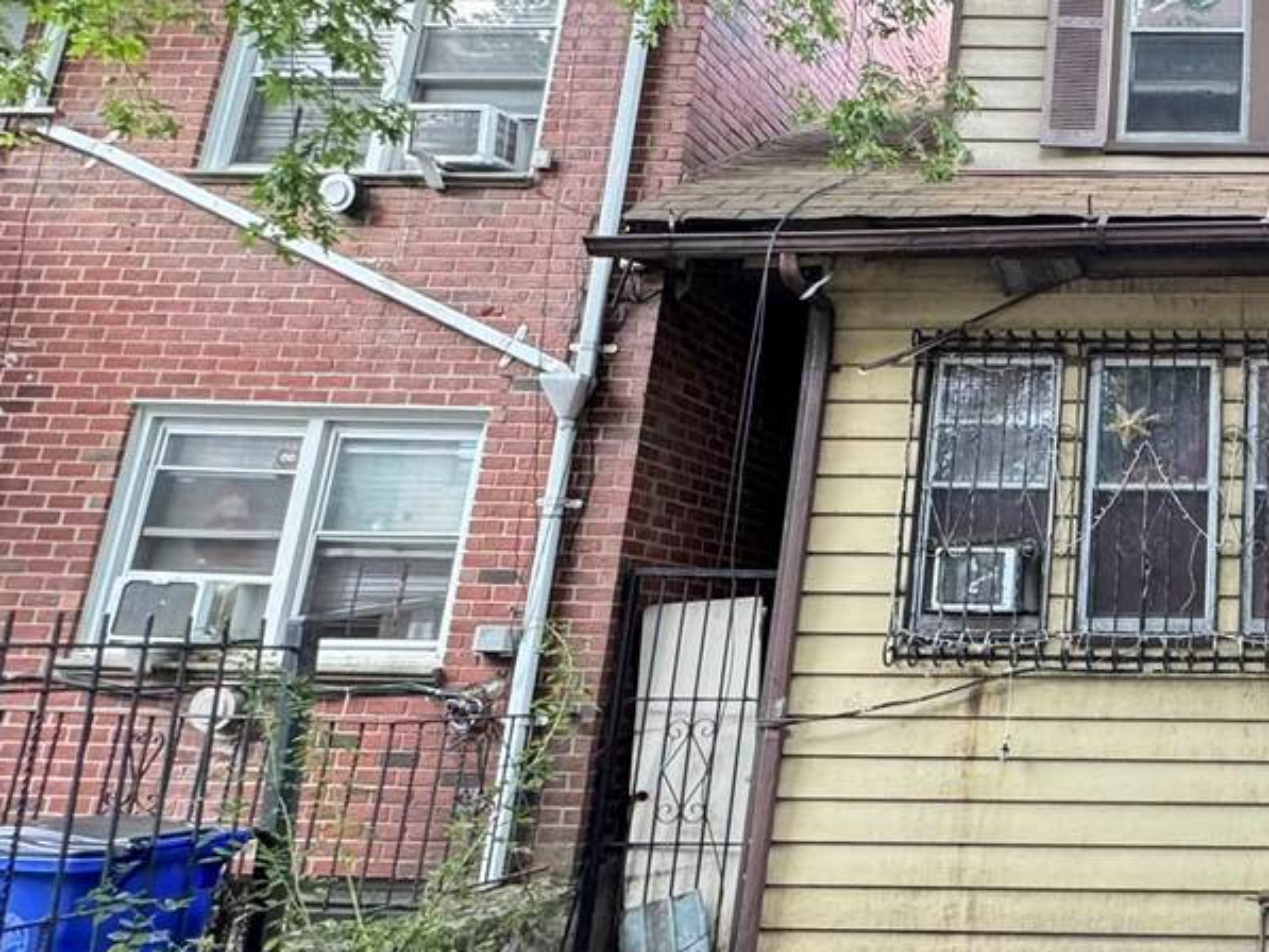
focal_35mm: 30
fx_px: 1100
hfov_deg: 47.9
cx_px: 1309
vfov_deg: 46.8
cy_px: 440
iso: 400
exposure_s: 1/60
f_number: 2.2
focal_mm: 2.22
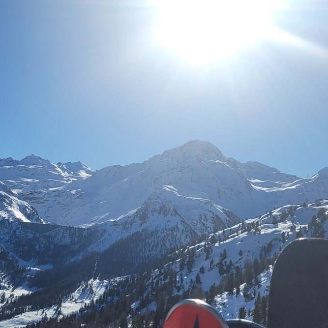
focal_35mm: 47
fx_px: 504
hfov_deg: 35.0
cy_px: 139
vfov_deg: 36.0
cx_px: 67
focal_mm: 5.4
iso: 40
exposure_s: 1/8722
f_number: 1.8
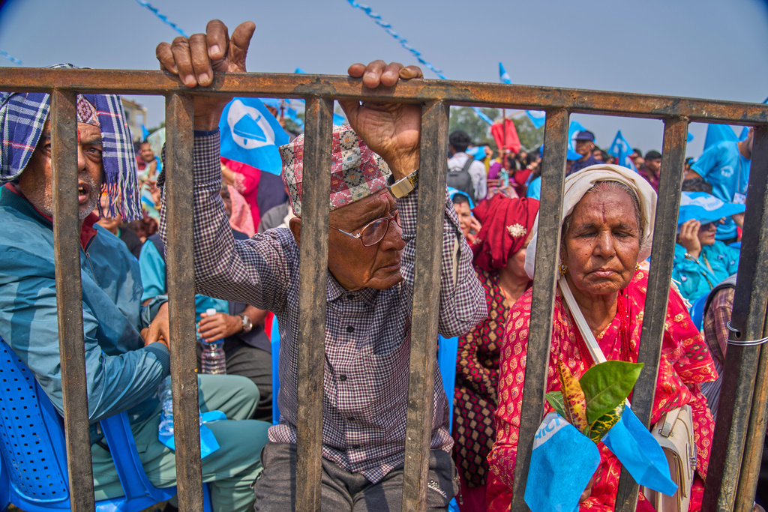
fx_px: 512
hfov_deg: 73.7
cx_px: 384
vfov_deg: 53.1
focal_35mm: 24
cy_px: 256
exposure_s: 1/1250
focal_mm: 24
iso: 160
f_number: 4
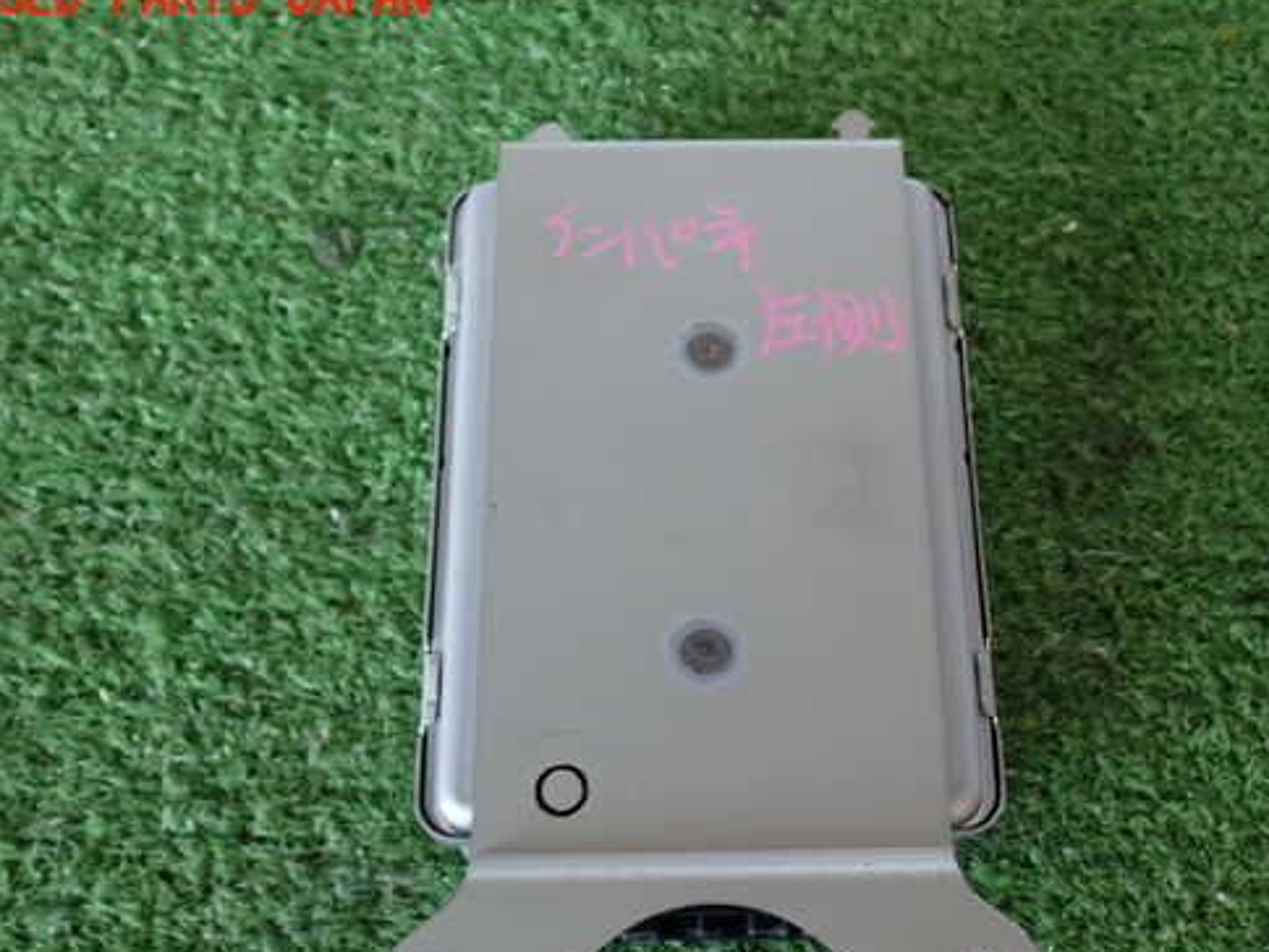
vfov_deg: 30.8
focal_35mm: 47
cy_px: 552
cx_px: 738
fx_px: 1723
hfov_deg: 40.3
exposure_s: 1/40
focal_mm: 6.83
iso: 250
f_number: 2.7
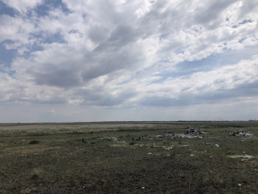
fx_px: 209
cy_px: 97
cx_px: 129
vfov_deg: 49.7
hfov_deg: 63.4
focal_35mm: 28
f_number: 1.8
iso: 20
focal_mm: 4
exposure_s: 1/6098
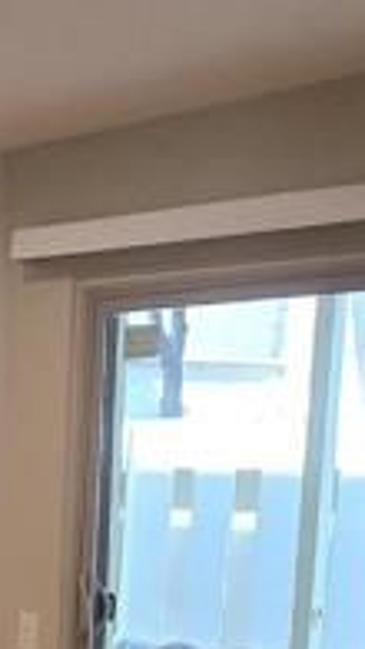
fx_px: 1275
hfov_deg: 14.7
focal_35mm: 74
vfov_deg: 25.8
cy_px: 768
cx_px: -242
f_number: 2.2
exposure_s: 1/60
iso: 100
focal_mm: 2.2
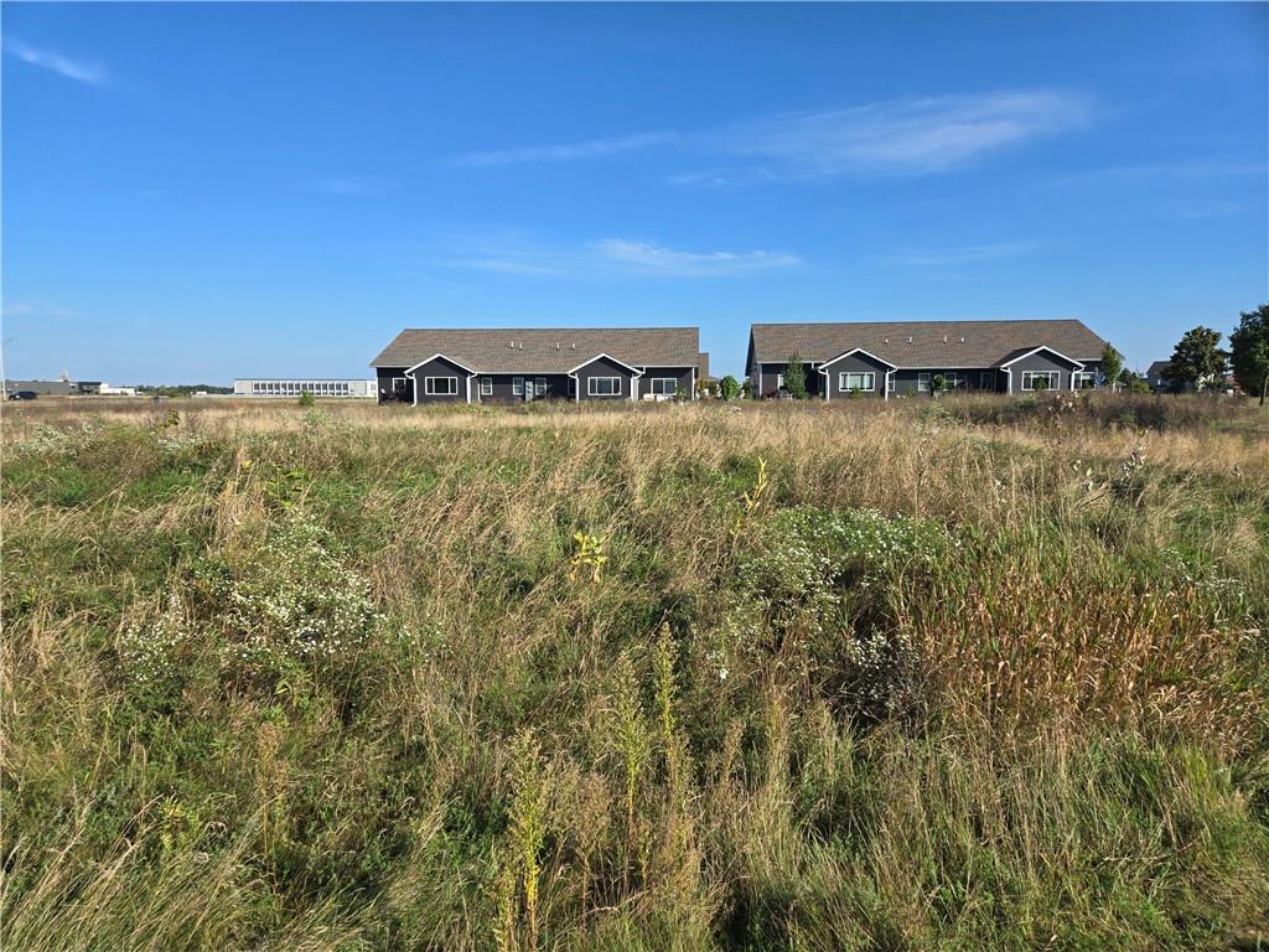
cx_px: 634
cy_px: 476
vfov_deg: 58.9
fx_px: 843
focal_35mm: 23
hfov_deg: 73.9
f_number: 1.8
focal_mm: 5.4
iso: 25
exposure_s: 1/1962
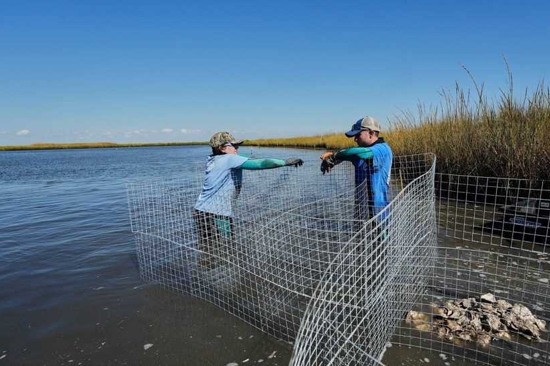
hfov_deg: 83.6
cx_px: 310
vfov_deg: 61.8
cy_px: 202
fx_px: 306
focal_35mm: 20
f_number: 4
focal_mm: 16
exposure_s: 1/2500
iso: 200
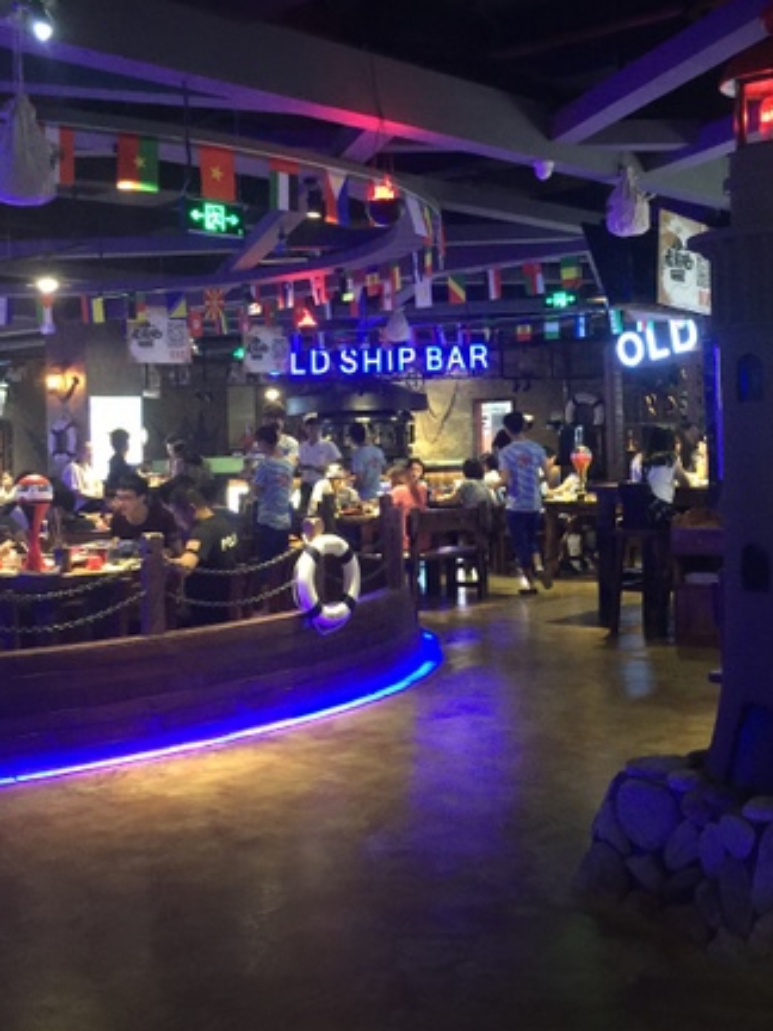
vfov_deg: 43.6
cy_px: 399
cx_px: 489
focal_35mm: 43
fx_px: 1280
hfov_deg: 33.4
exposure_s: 1/4
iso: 80
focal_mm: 4.15
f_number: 2.2
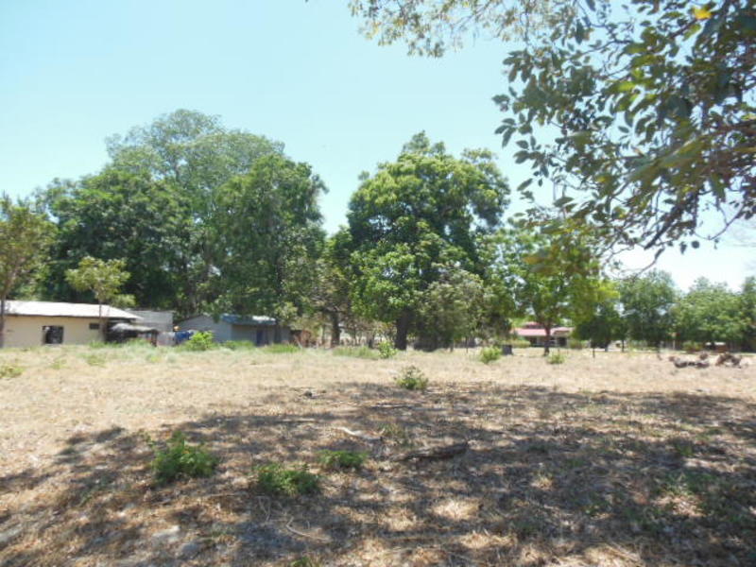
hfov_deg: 69.4
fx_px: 546
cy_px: 284
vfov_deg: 54.9
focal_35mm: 25
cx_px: 378
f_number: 3.2
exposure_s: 1/640
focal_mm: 4.5
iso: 125
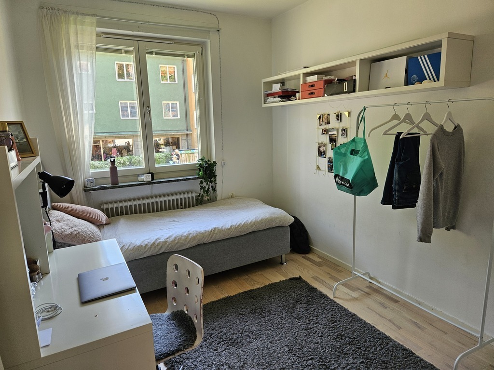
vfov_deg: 58.9
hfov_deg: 73.9
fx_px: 328
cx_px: 247
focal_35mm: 23
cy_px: 185
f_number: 1.8
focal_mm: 5.4
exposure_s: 1/100
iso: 80
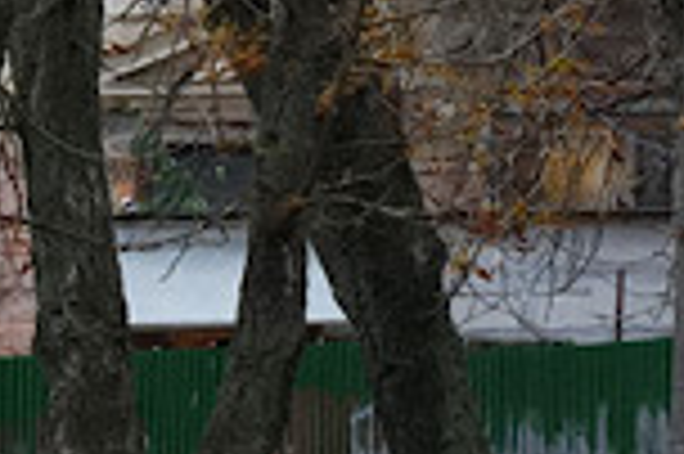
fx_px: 12469
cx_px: 1548
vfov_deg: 2.1
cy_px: -13
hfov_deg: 3.1
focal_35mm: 657
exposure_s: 1/500
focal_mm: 55.6
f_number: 7.1
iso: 1250
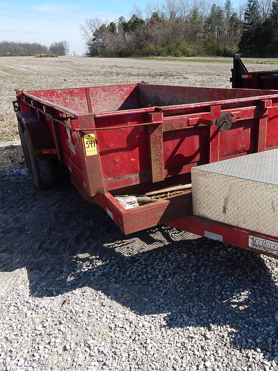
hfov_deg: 44.3
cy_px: 187
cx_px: 201
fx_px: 332
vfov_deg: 58.4
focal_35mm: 31
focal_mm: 4
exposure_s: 1/1250
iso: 125
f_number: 3
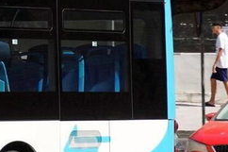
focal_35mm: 529
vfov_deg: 2.6
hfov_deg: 3.8
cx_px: -308
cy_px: -13
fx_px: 3348
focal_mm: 80
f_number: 6.3
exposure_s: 1/250
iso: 100
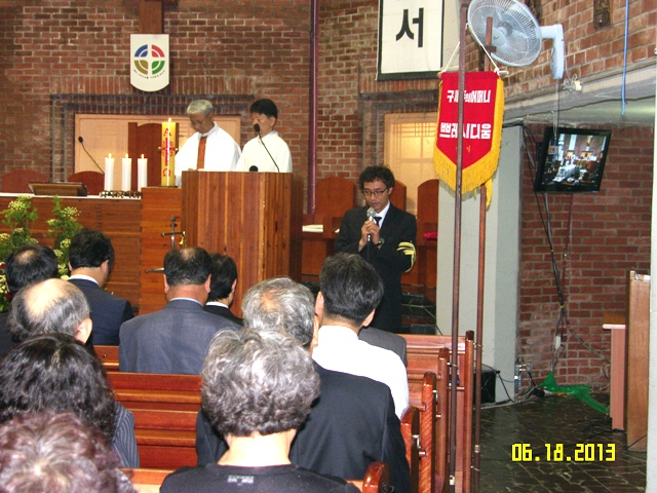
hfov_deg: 29.8
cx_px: 328
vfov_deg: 22.6
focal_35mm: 65
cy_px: 246
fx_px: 1234
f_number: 2.8
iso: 100
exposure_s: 1/60
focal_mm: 16.7
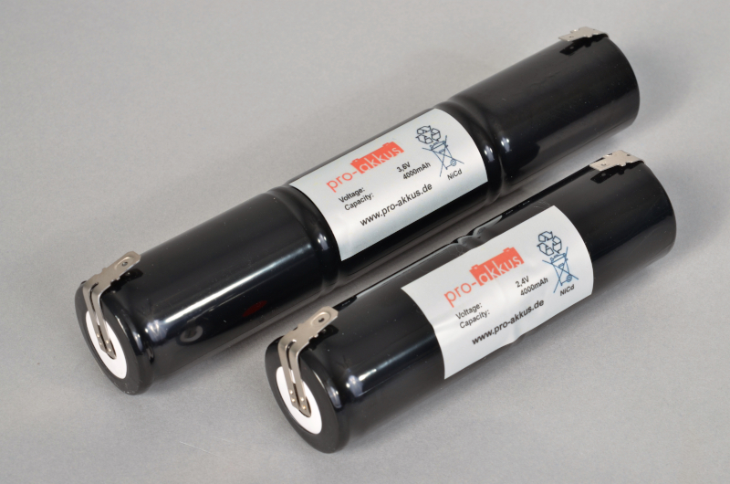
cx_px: 365
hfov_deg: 19.5
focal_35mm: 105
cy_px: 242
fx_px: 2125
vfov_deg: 13.0
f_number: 11
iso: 200
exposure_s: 1/160
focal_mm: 70
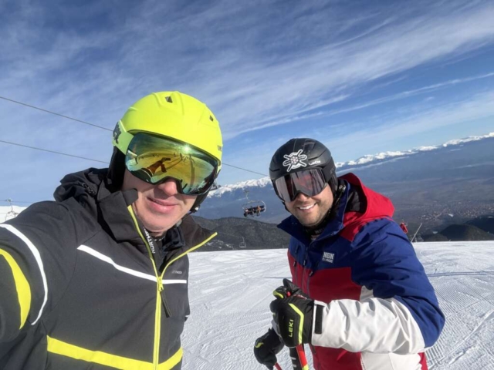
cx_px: 247
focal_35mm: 23
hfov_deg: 73.9
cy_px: 185
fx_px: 328
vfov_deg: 58.9
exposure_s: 1/1383
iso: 32
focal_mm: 2.69
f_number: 1.9
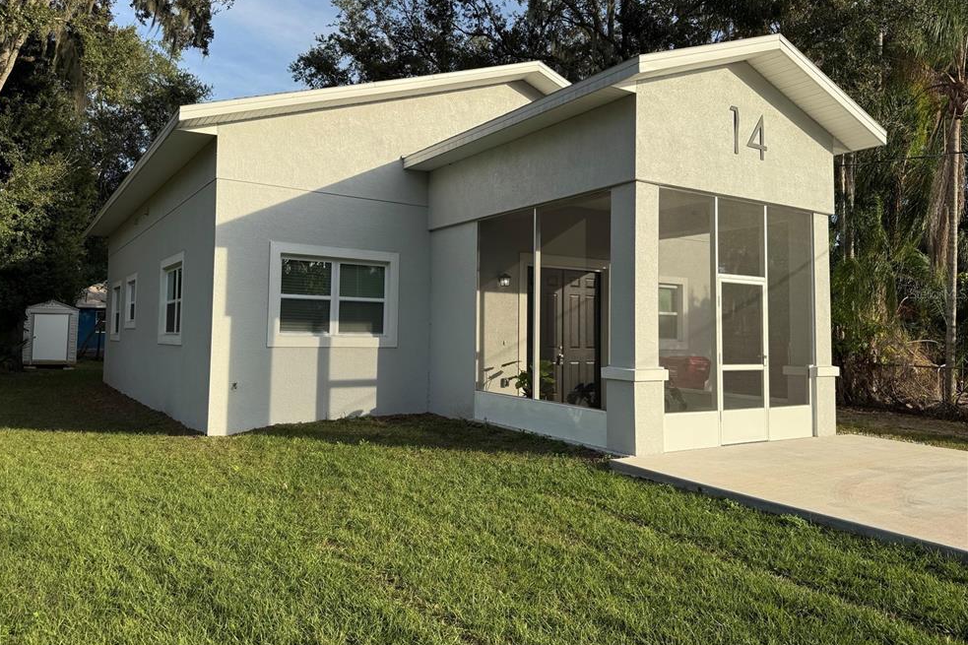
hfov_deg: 69.4
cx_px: 465
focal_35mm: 26
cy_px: 293
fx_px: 699
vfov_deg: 49.5
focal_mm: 6.76
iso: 80
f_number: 1.78
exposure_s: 1/2703
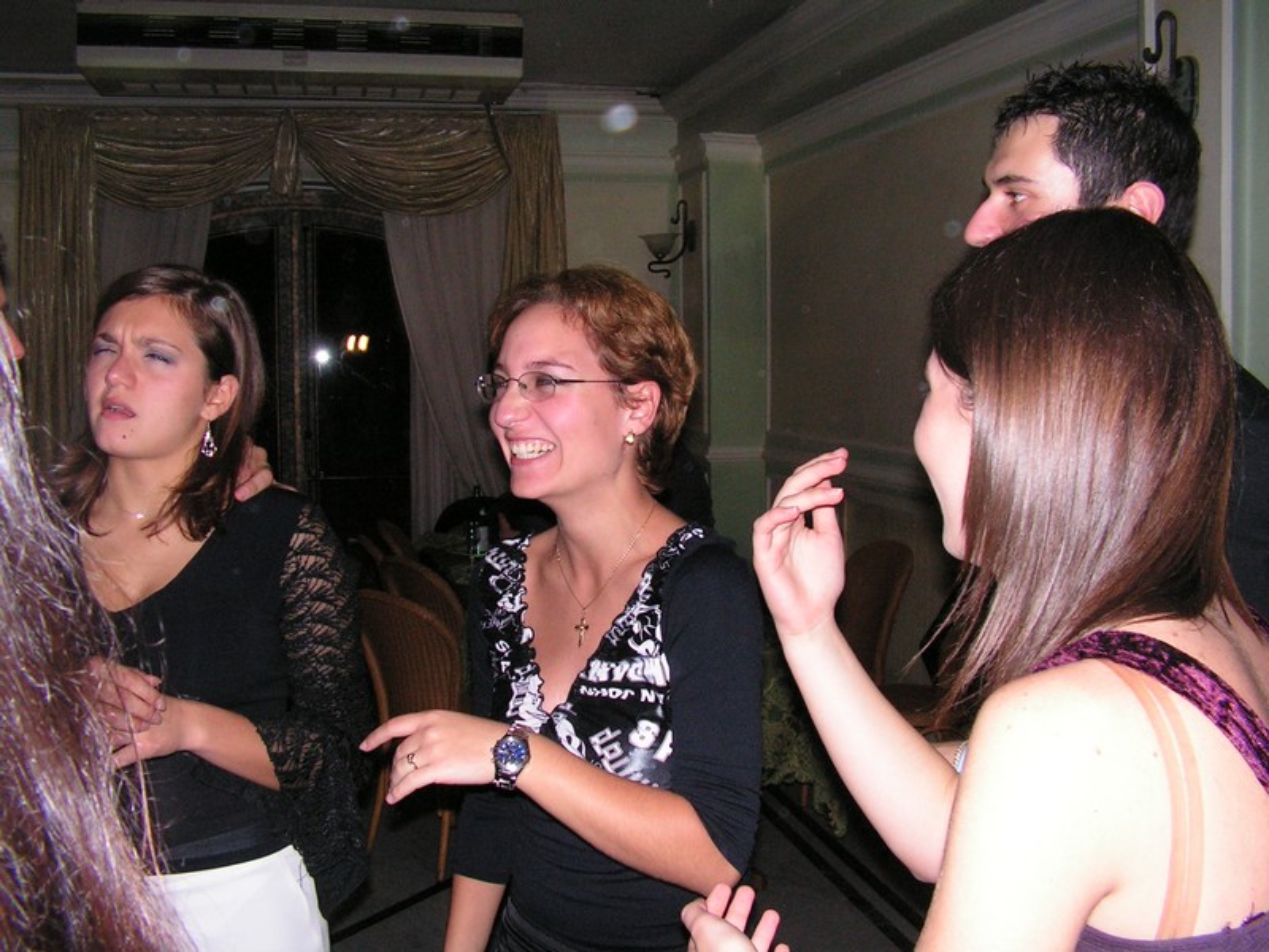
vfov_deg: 39.7
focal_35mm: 36
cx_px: 634
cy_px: 476
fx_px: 1320
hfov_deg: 51.4
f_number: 3.2
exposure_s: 1/40
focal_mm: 6
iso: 200
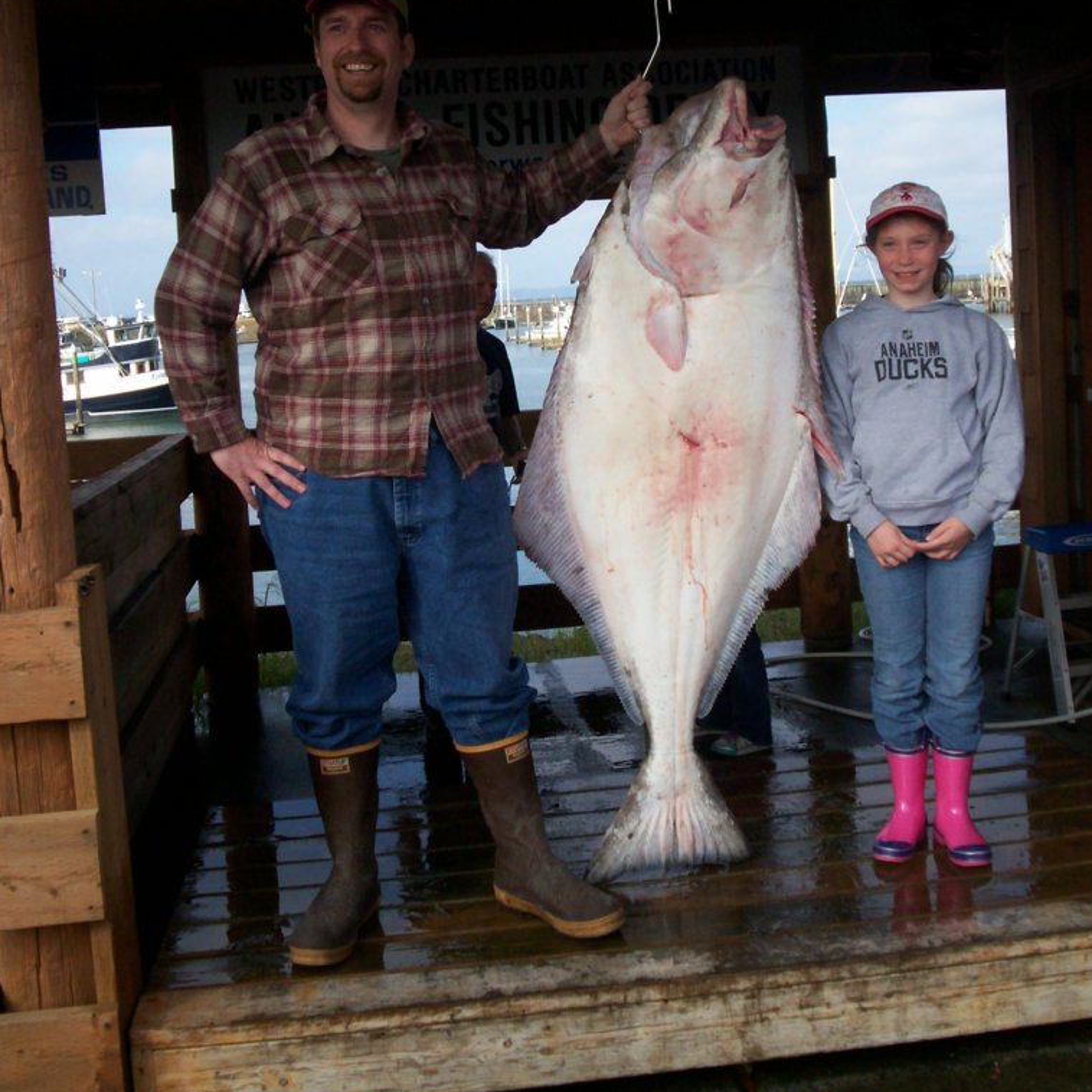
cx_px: 552
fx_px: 1535
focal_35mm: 43
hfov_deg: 39.2
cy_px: 441
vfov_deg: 39.0
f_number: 4.5
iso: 100
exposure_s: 1/412
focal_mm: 5.9
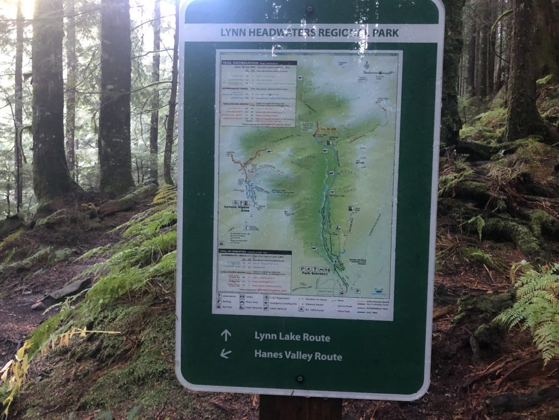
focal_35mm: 28
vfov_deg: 49.7
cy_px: 210
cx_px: 280
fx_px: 452
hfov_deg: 63.4
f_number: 1.8
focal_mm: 3.99
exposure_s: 1/4
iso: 80
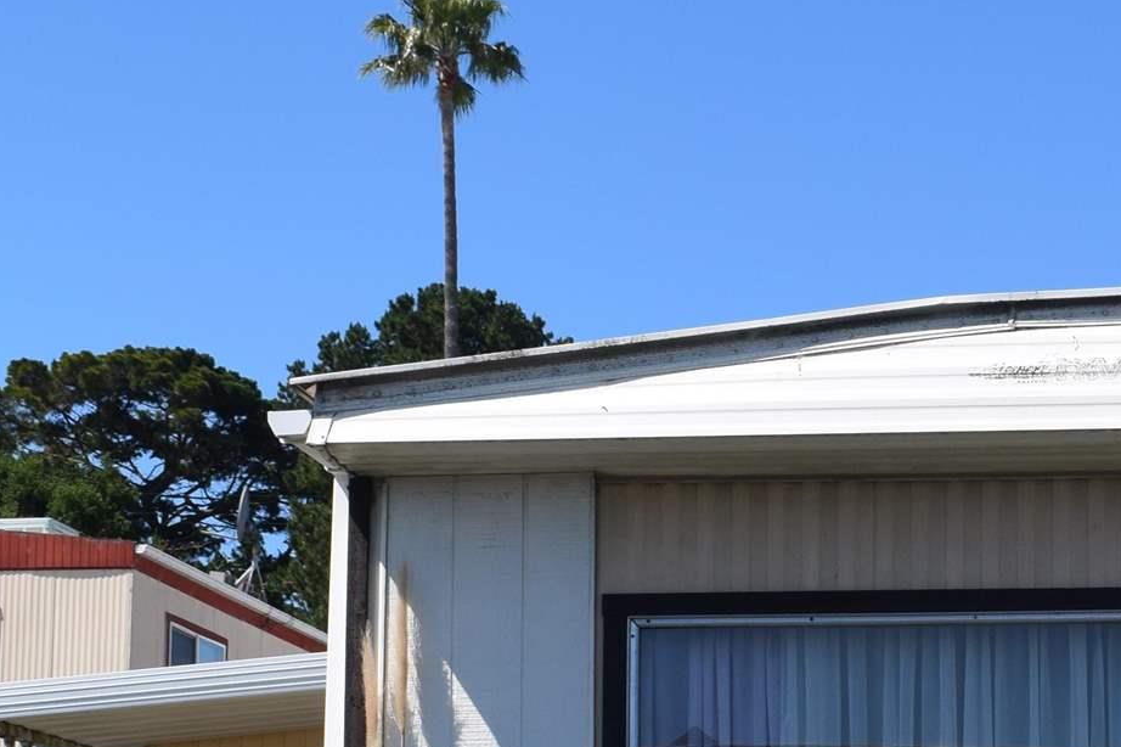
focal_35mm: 90
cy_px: 794
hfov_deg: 21.6
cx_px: 1201
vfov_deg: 14.9
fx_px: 2801
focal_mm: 18
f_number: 10
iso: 200
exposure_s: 1/400
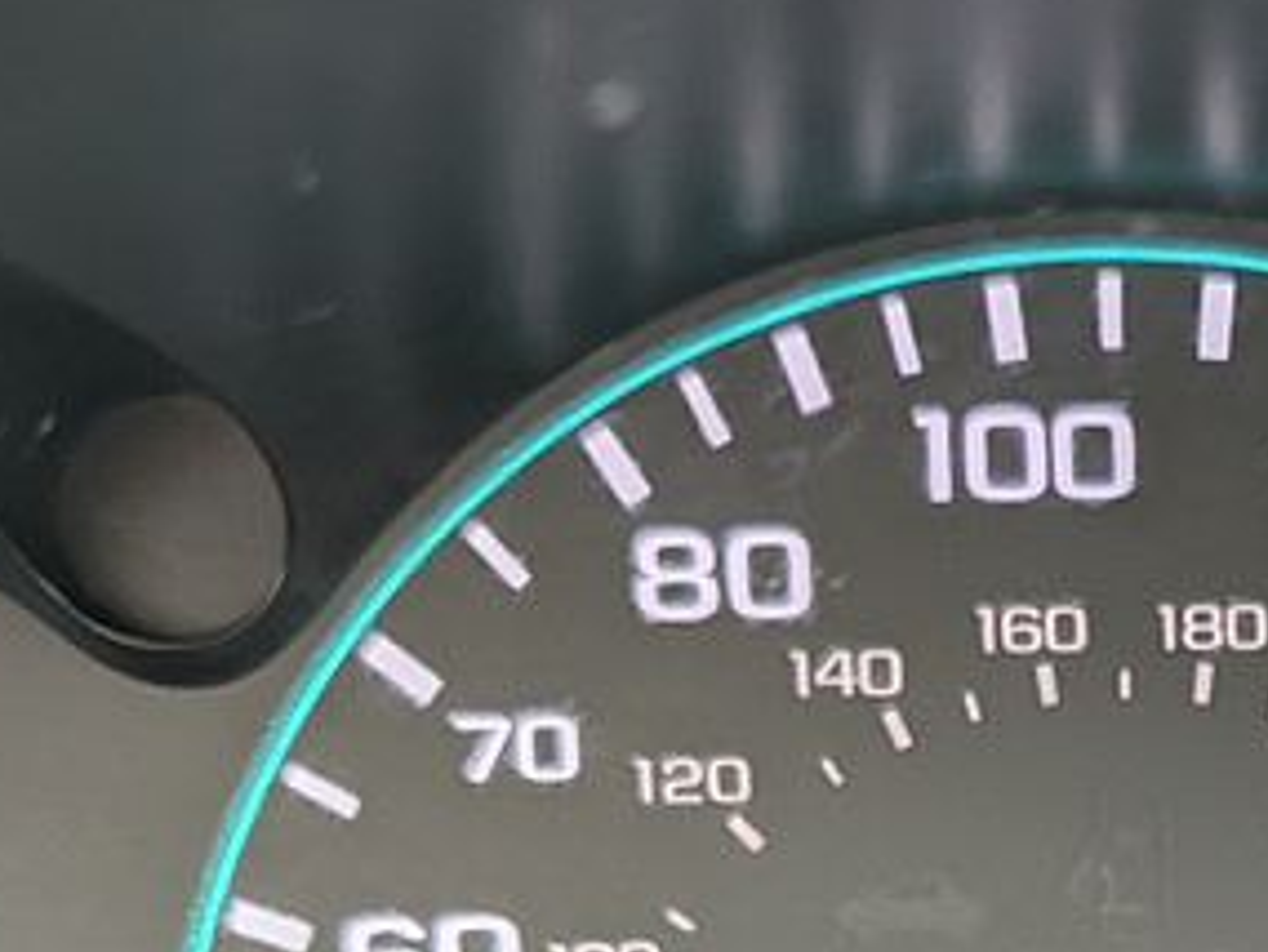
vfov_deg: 15.9
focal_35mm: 86
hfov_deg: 21.5
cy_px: 1392
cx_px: 1419
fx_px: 3152
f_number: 1.68
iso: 31
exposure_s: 1/70
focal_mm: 6.9
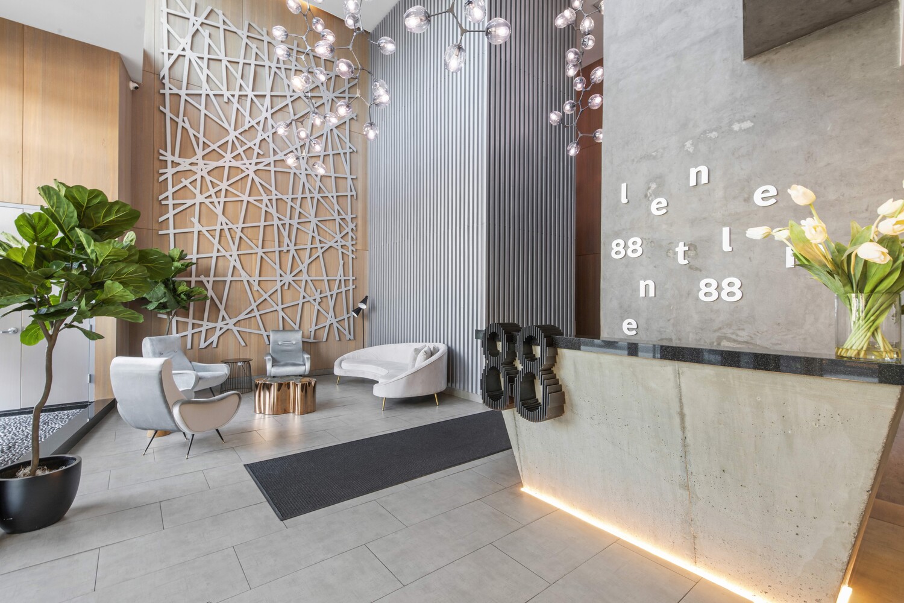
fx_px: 402
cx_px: 452
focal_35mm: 16
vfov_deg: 73.7
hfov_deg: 96.7
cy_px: 302
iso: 100
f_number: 13
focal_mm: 16
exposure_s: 1
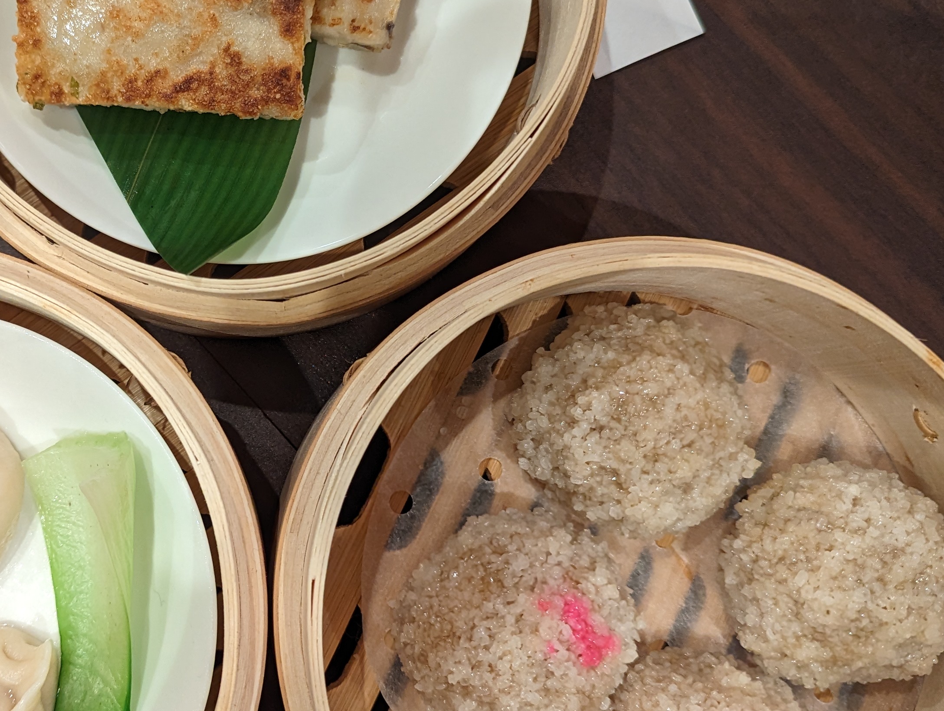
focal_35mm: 45
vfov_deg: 32.2
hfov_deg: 41.1
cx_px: 267
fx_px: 1229
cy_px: 298
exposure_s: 1/55.8
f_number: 1.85
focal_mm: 6.81
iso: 295
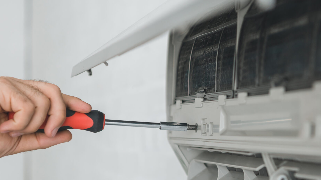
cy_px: 147
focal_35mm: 98
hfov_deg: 21.7
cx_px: 219
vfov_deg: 12.3
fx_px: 834
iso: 250
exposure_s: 1/250
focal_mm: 60
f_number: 3.5
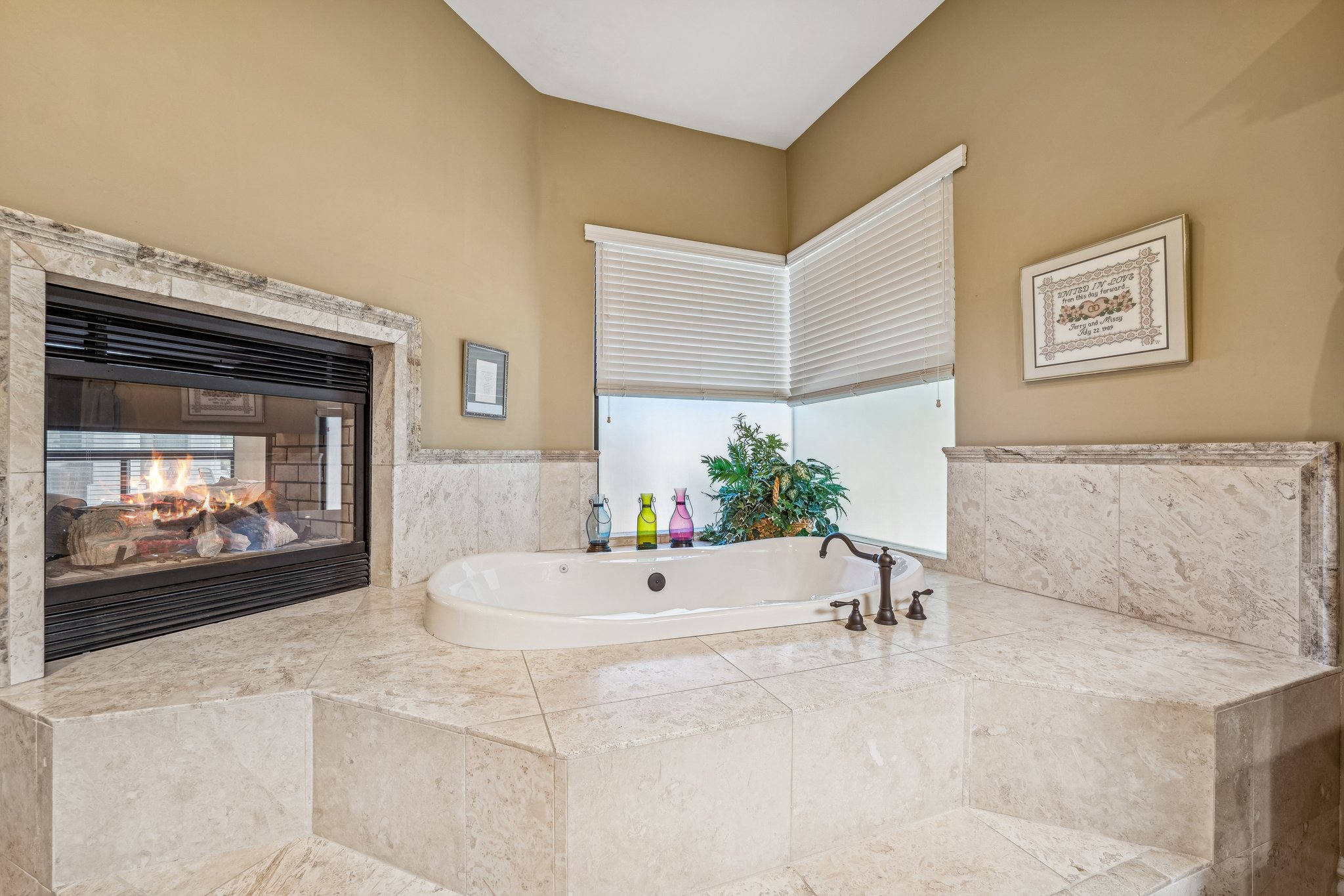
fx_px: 523
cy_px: 448
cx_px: 672
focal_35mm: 14
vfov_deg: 81.2
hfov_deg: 104.3
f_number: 8
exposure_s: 1/8
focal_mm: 14
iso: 400
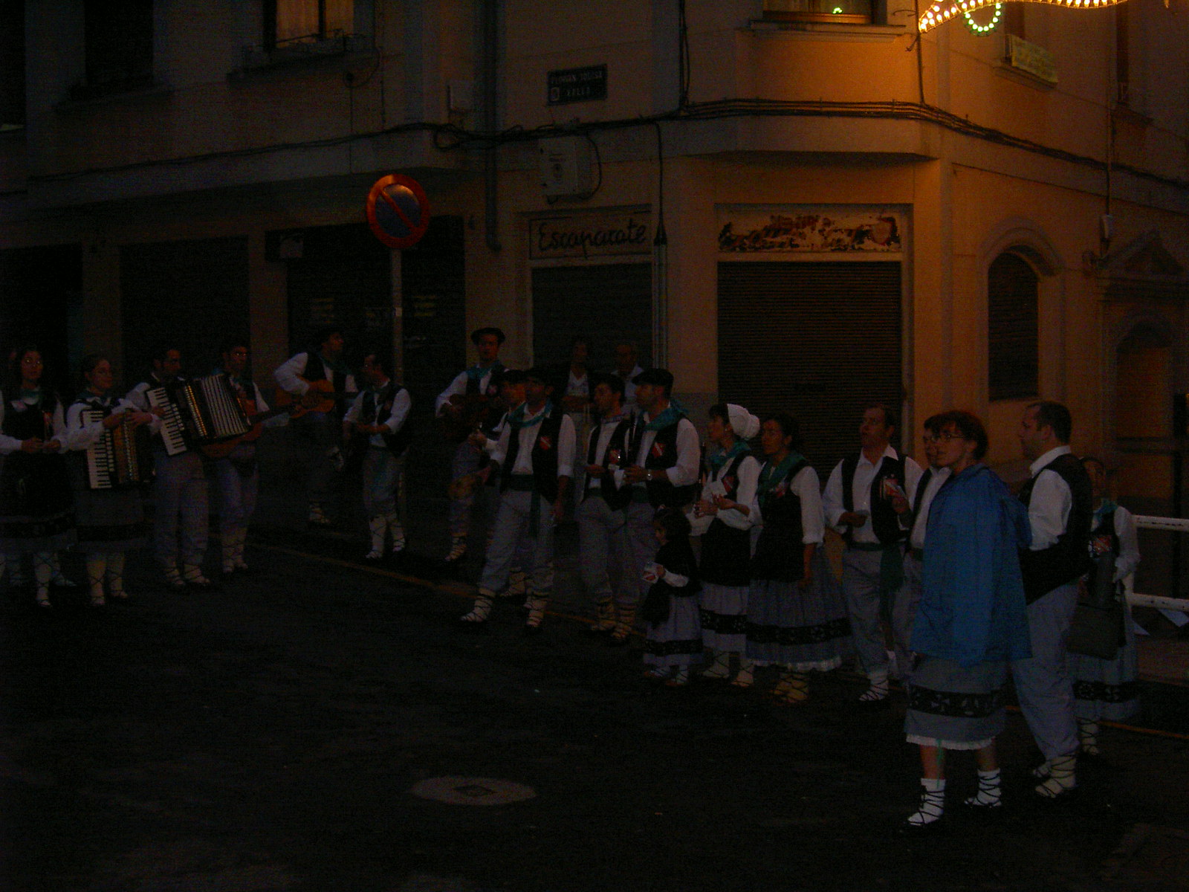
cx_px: 594
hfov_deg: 42.9
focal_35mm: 44
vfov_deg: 32.9
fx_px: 1511
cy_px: 446
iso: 100
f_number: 2.9
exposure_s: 1/64.1
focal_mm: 9
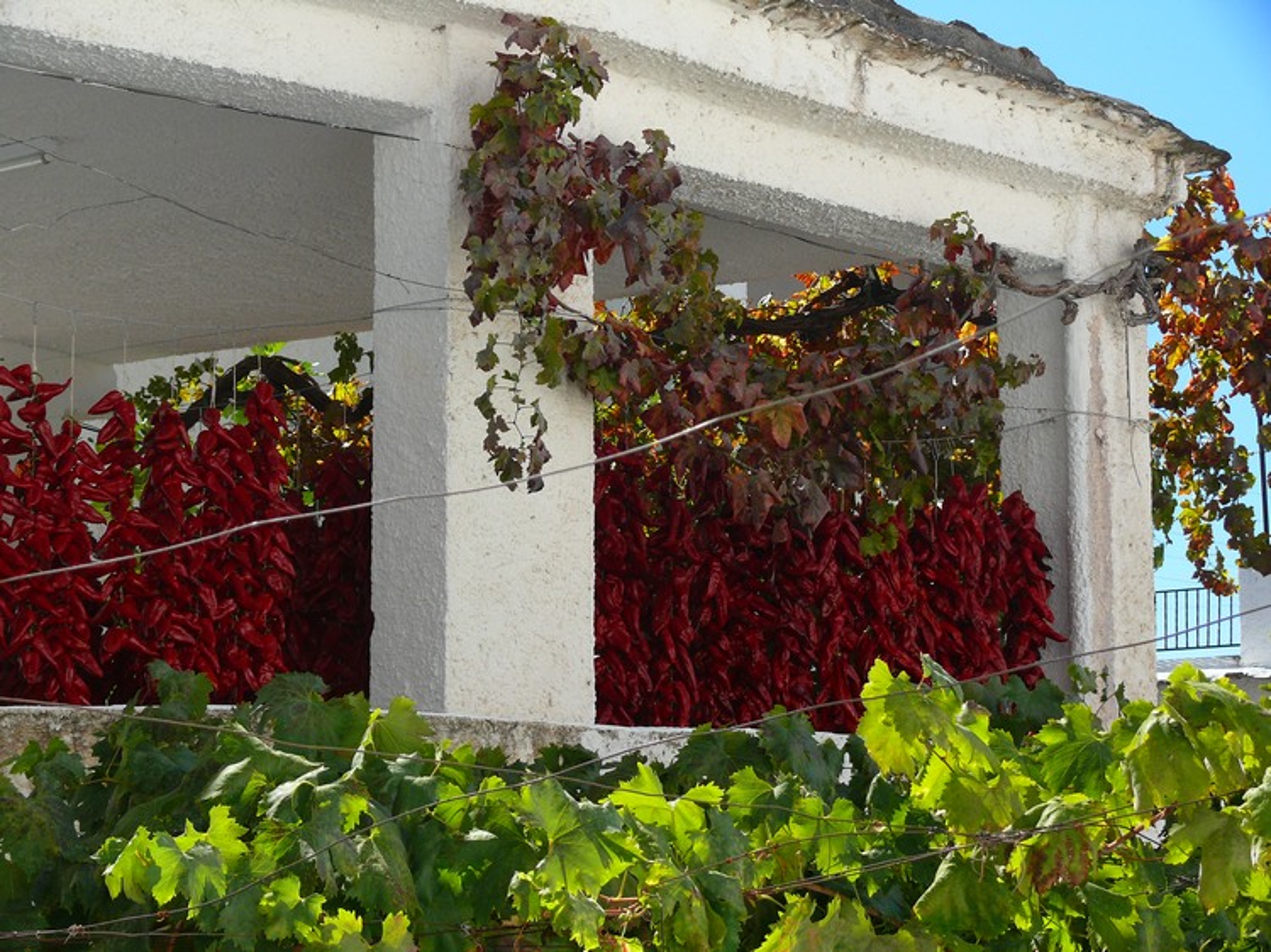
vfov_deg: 19.9
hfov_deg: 26.3
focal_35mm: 74
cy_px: 476
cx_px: 636
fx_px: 2716
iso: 100
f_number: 4
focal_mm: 15.7
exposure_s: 1/200
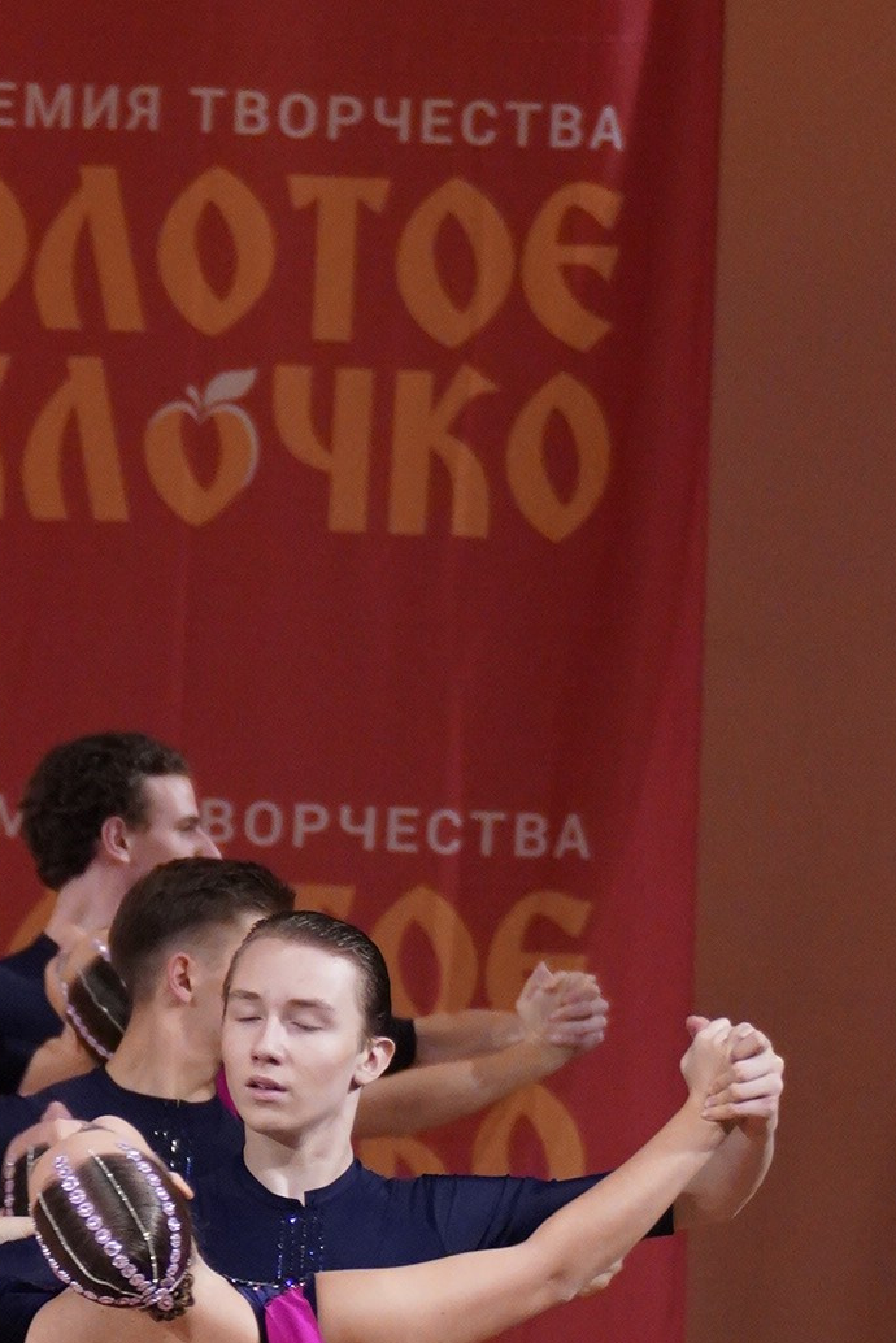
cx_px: 43
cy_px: 1049
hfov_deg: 2.5
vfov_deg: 3.8
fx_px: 20257
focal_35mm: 543
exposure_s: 1/400
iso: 2000
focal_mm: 120
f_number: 2.8
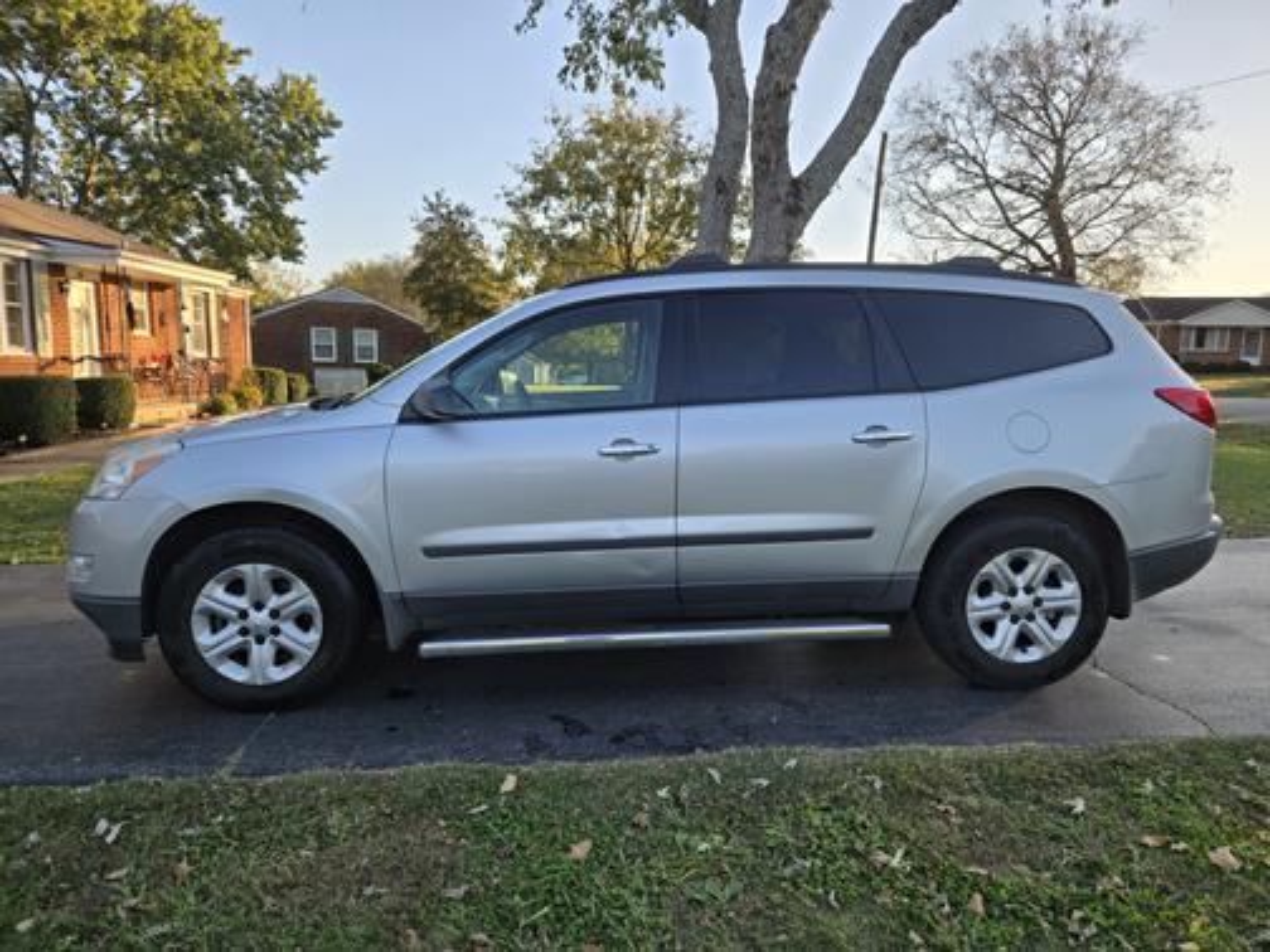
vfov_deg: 58.9
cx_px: 635
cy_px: 476
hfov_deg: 73.9
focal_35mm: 23
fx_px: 844
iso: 80
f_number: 1.8
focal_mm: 5.4
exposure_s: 1/1946
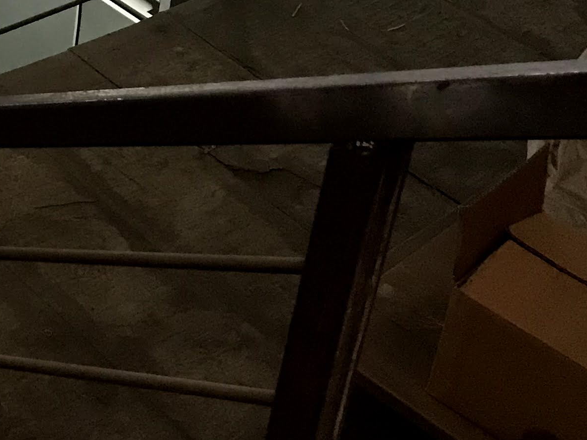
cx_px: -204
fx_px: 1611
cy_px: -123
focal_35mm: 95
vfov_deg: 14.9
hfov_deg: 18.9
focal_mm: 3.99
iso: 100
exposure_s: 1/17
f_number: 1.8
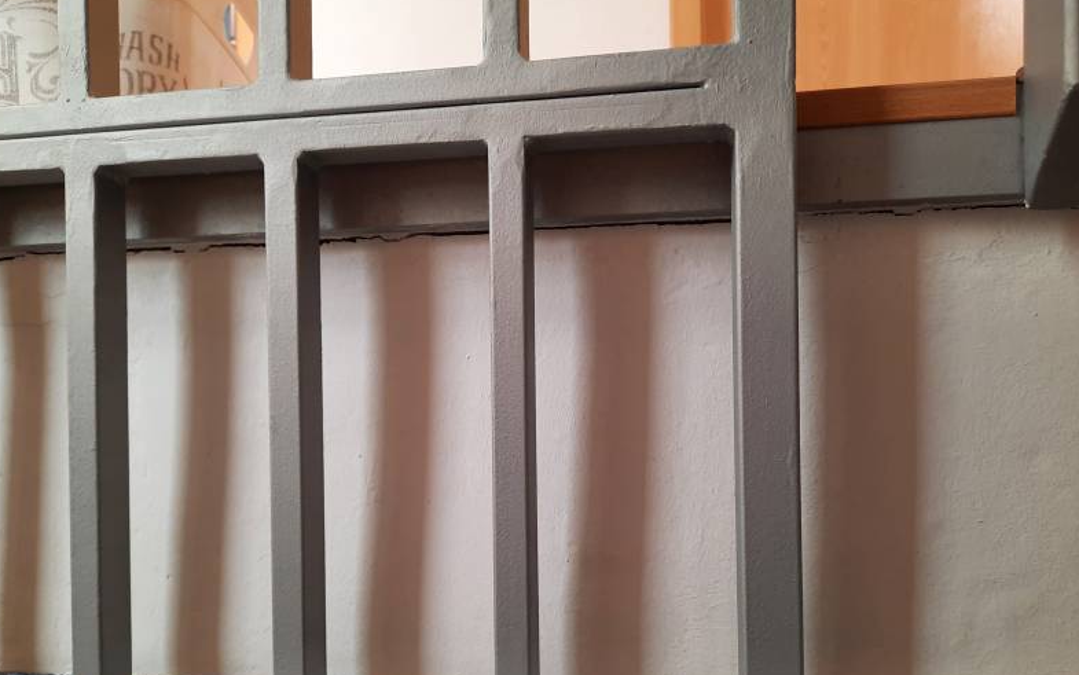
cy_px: 381
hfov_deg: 68.4
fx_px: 794
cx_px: 532
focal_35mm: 27
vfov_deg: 45.9
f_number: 2
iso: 160
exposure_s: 1/50
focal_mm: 4.6
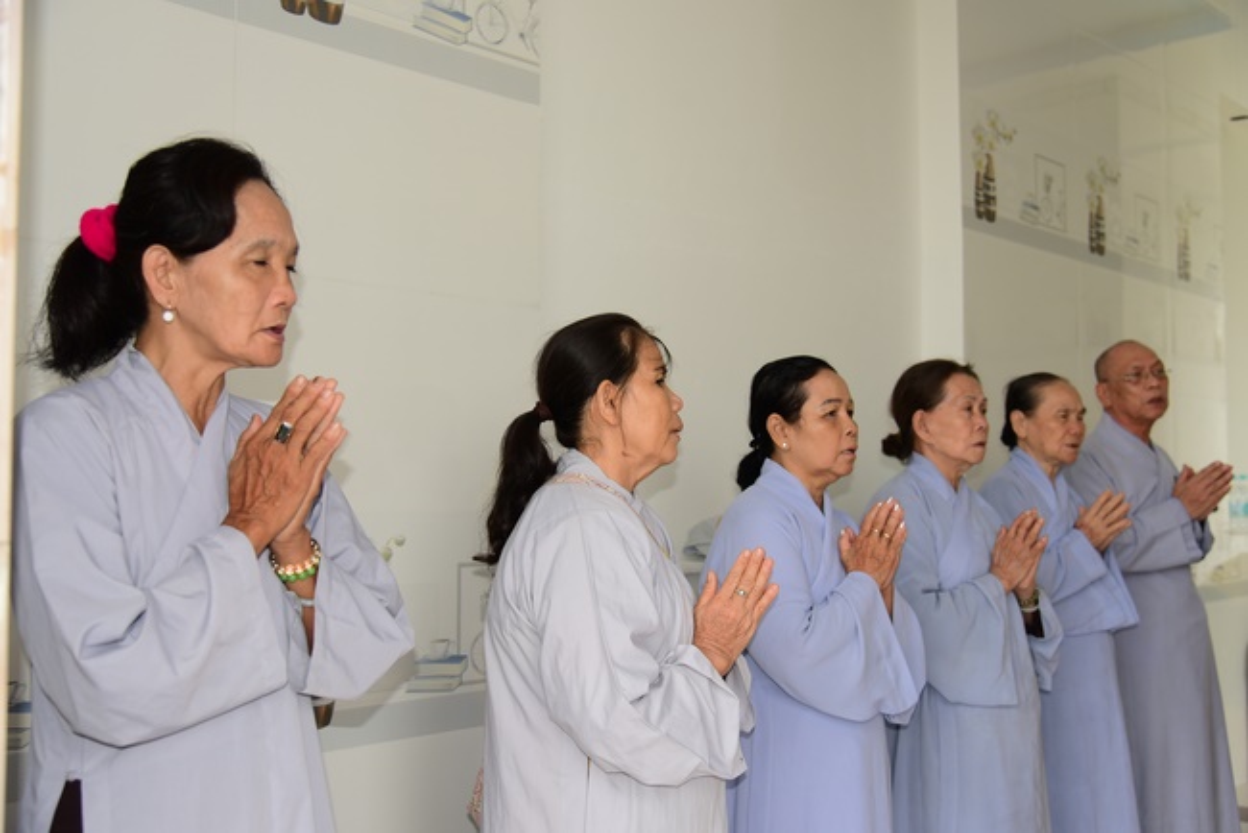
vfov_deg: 35.1
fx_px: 1318
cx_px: 624
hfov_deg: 50.7
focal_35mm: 38
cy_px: 416
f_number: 4
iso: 320
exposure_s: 1/200
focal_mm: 38
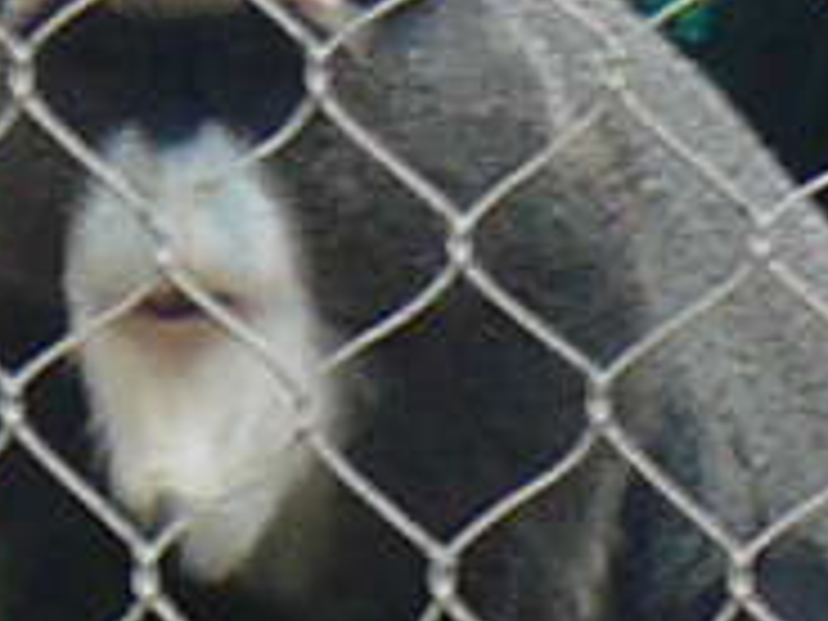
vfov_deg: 2.5
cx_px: 590
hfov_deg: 3.3
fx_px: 14304
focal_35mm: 598
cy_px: 306
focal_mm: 9.5
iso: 100
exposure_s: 1/125
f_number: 3.2
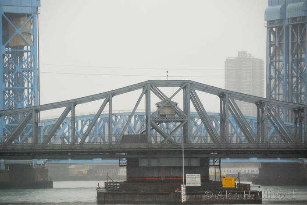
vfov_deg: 6.1
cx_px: 154
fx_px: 1920
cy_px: 102
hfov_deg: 9.1
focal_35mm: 225
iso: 560
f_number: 5.6
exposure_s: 1/200
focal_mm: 150
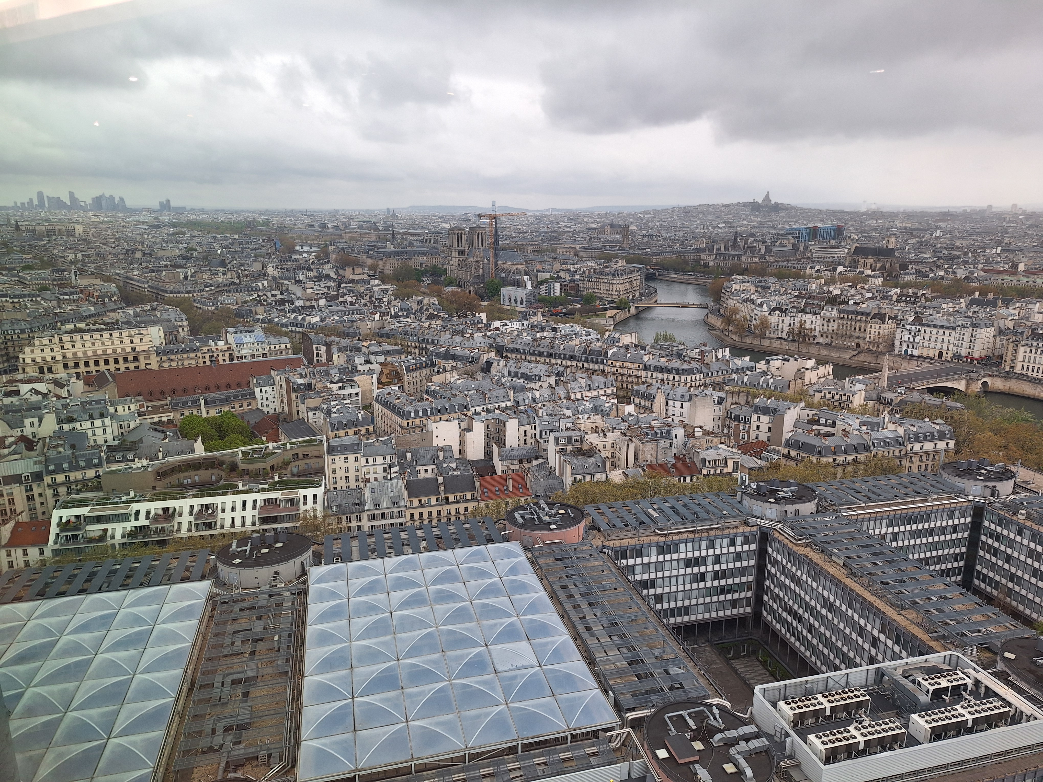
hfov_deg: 73.9
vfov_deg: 58.9
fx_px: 693
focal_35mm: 23
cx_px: 522
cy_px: 391
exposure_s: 1/133
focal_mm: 5.54
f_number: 1.8
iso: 40
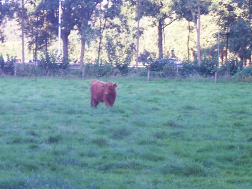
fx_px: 1435
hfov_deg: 10.0
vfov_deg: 7.5
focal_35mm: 197
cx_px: 17
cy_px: 77
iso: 160
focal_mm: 16.8
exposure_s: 1/52.1
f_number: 4.6
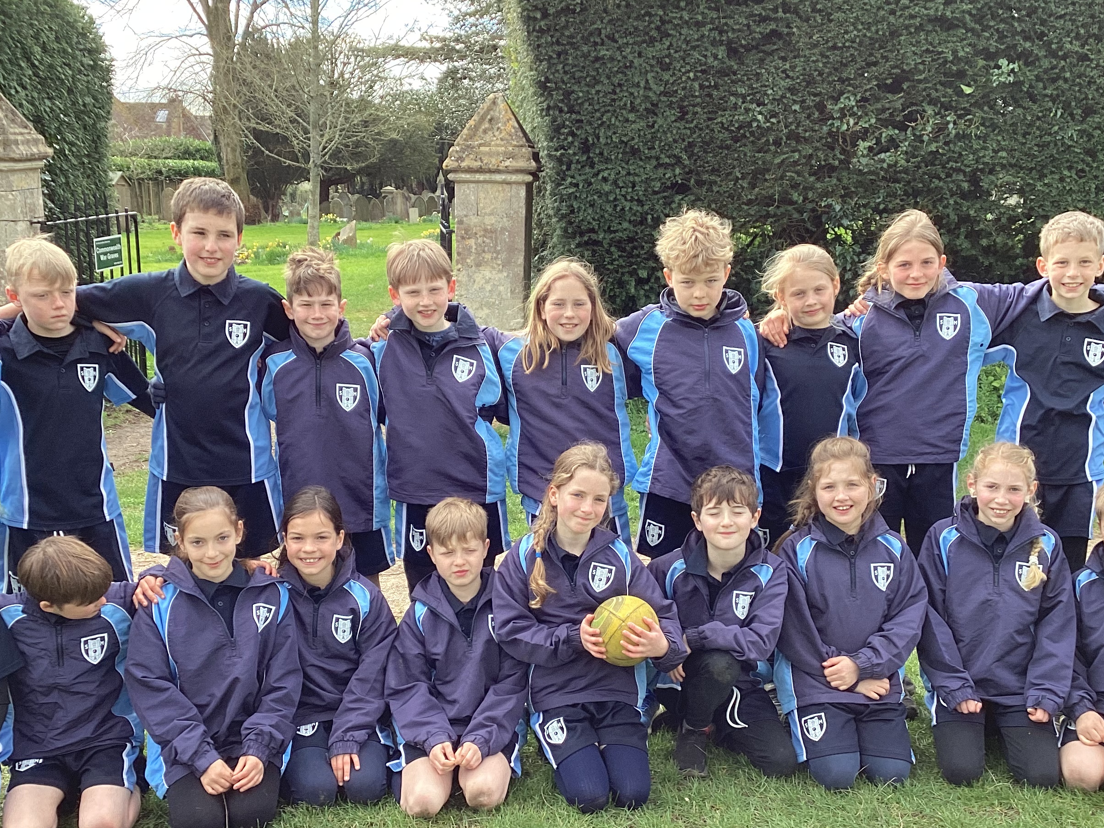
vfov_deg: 34.3
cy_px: 493
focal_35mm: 42
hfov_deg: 44.8
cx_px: 535
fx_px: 1340
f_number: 2.4
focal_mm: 3.3
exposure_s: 1/166
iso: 25
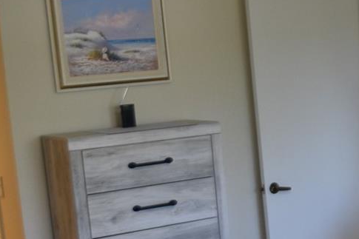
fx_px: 887
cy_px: 186
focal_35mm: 89
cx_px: 377
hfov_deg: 21.9
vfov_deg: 15.3
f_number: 4
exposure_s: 1/60
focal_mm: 18
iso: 450
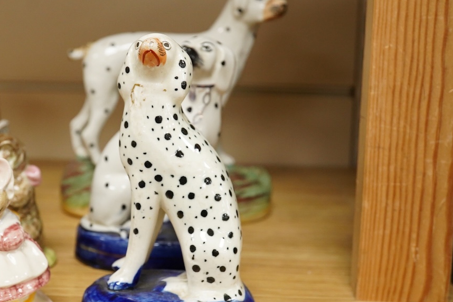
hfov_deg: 33.7
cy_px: 165
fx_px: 742
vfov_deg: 23.0
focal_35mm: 59
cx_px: 160
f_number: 9
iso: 2500
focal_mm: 30
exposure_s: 1/160
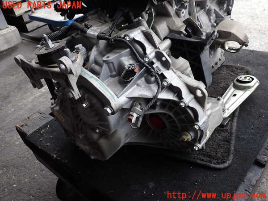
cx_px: 134
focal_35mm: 30
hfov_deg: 60.0
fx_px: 232
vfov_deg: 46.8
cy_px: 100
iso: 100
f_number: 2.3
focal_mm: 5.4
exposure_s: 1/100
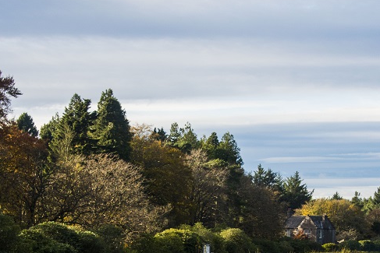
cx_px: 214
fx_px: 1457
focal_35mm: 138
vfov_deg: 9.9
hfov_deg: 14.9
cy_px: 228
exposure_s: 1/200
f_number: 8
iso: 400
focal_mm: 56
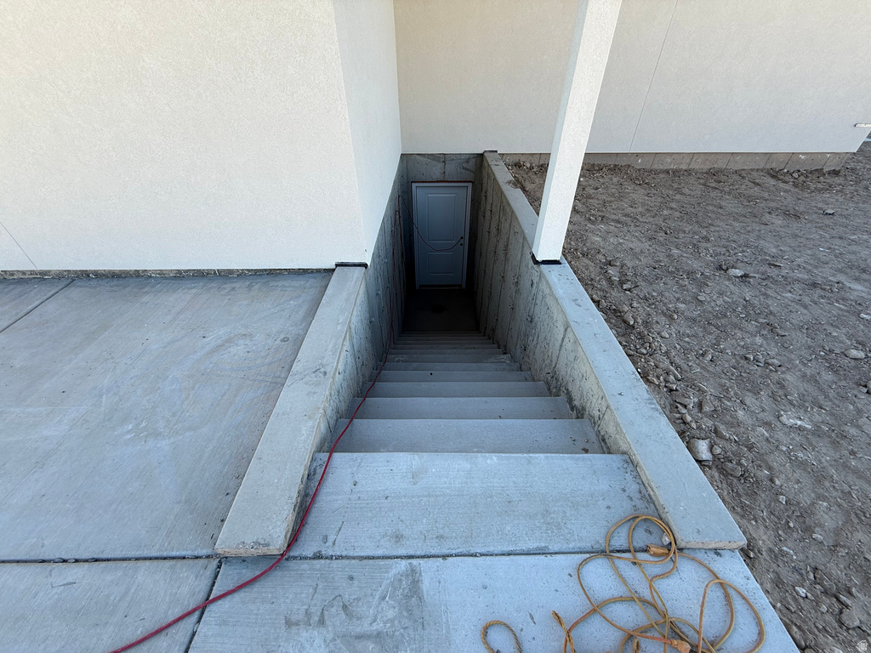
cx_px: 436
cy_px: 326
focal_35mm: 14
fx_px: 352
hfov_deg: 102.1
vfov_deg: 85.7
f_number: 2.2
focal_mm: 2.22
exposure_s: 1/121
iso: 25
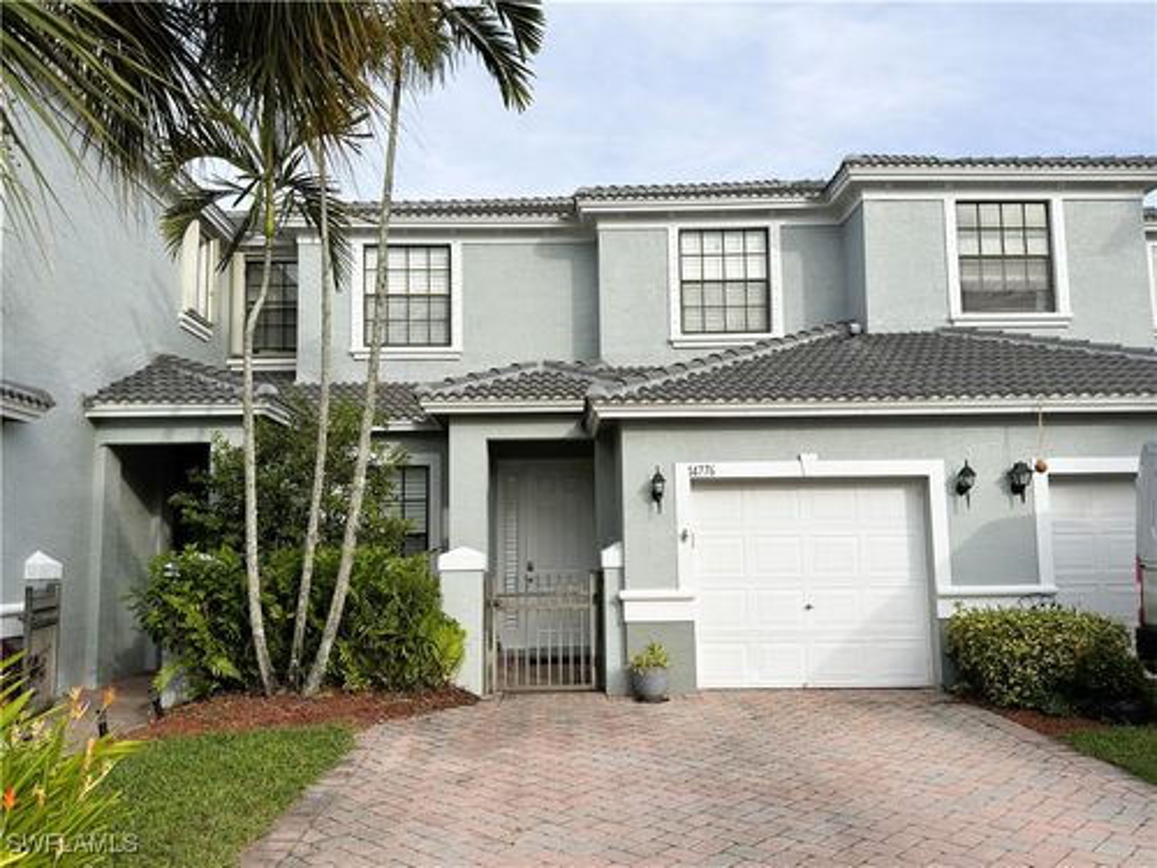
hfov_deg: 63.4
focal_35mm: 28
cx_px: 578
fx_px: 936
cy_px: 434
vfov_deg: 49.7
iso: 64
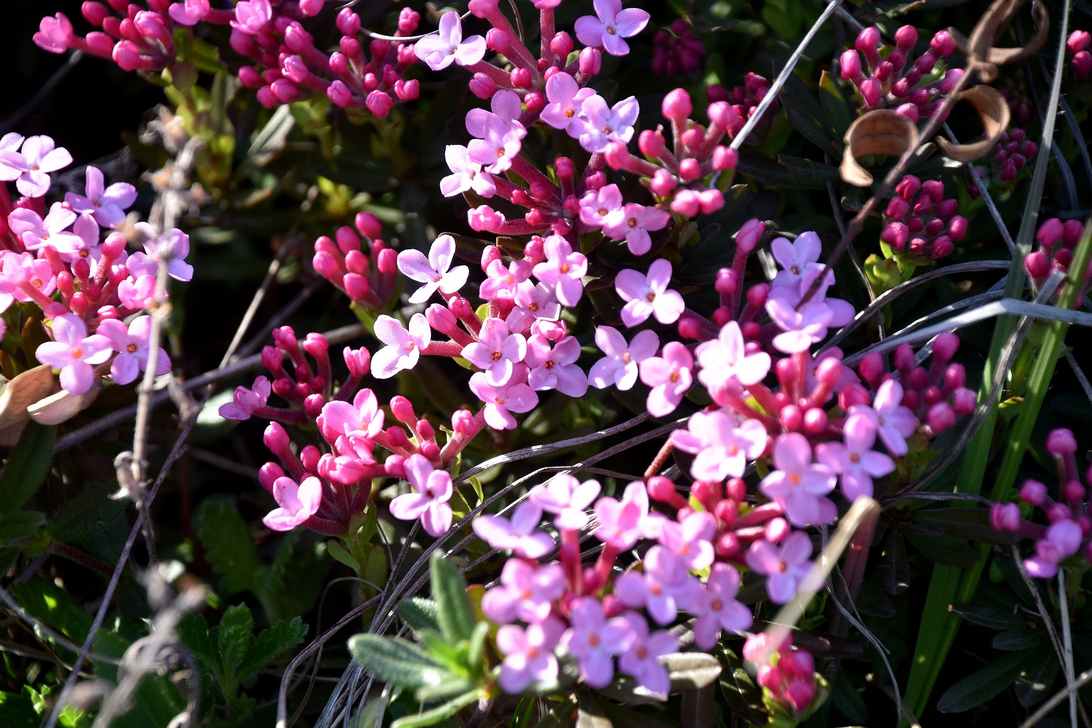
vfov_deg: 3.1
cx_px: 546
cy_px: 364
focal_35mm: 450
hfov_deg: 4.6
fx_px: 13649
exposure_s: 1/250
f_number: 8
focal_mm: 300
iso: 320
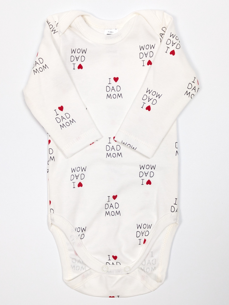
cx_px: 114
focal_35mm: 48
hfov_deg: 30.3
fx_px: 422
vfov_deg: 39.6
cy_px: 152
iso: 263
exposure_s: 1/99.9
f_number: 1.85
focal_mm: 6.81
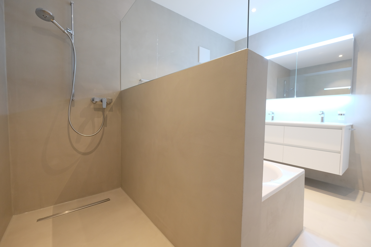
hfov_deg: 100.4
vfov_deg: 77.3
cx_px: 186
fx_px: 155
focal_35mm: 15
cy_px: 124
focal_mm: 10
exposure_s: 1/30
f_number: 4
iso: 1000
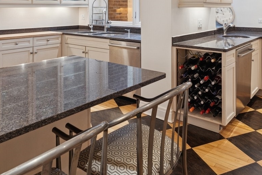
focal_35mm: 33
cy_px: 9
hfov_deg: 56.7
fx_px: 240
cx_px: 159
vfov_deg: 36.7
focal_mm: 16
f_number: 8
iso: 320
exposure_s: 1/4
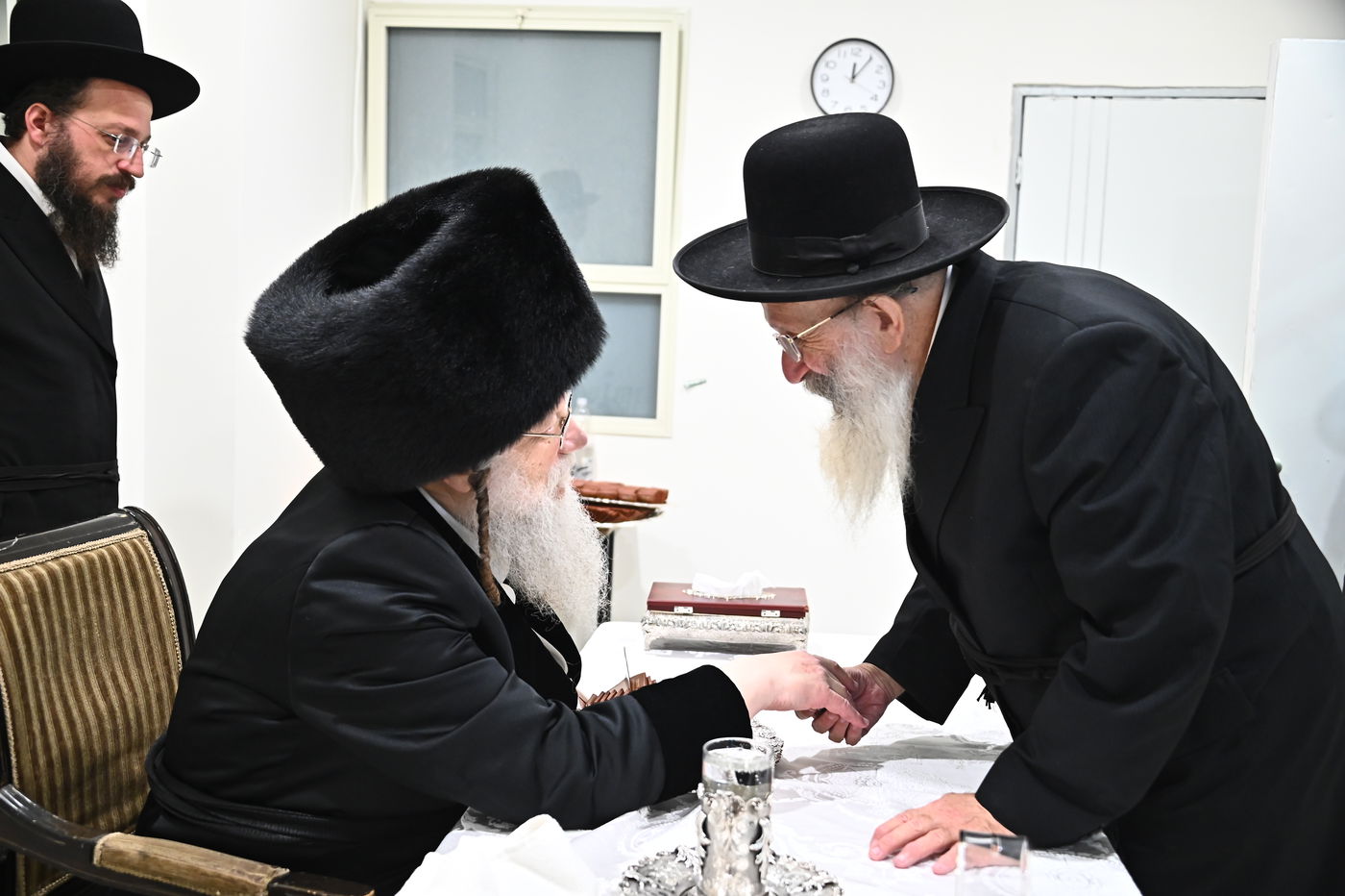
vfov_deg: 37.8
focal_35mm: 35
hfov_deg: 54.5
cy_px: 448
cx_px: 672
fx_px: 1307
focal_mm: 35
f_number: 3.8
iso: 3200
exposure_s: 1/200
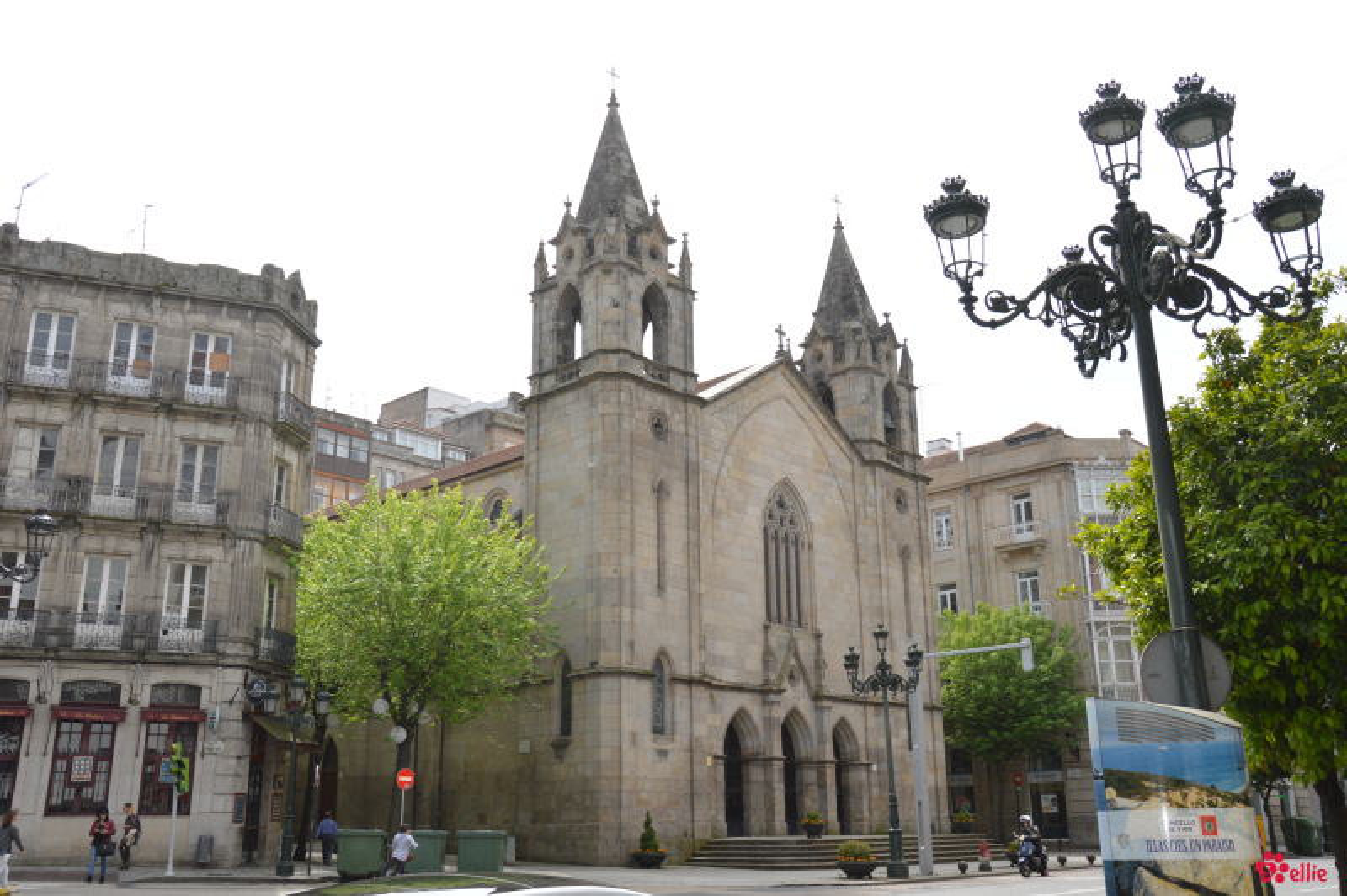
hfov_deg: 57.3
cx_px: 674
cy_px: 448
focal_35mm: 33
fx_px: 1234
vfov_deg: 39.9
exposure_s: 1/200
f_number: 8
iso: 100
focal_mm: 22
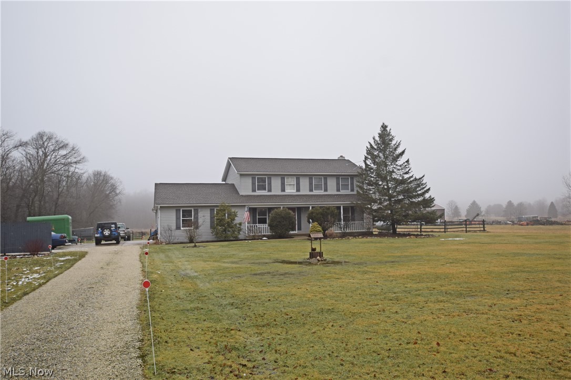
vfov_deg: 43.6
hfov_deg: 62.0
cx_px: 286
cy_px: 190
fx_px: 476
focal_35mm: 30
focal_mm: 20
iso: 400
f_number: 6.3
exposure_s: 1/160
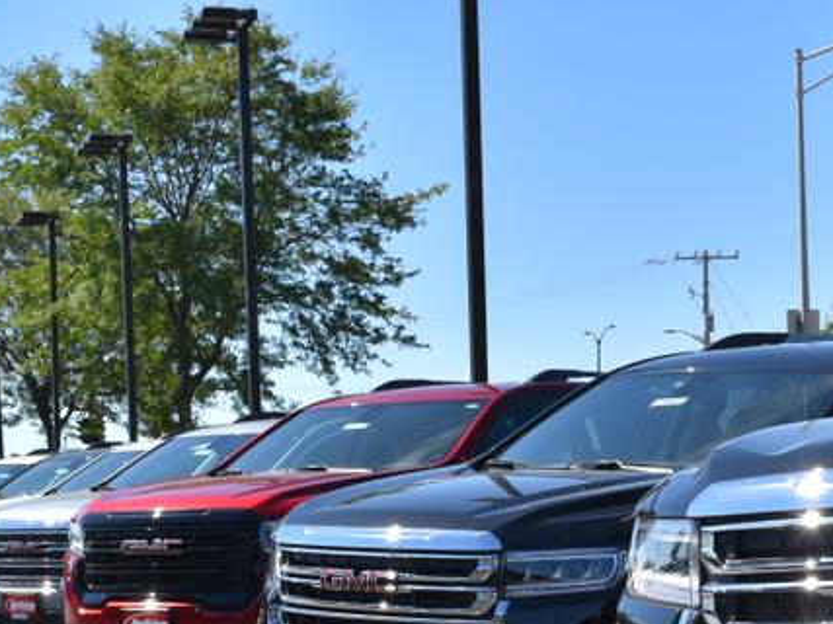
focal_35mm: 90
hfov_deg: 21.7
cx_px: 570
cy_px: 650
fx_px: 2165
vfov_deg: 16.0
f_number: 10
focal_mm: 26
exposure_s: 1/400
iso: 200
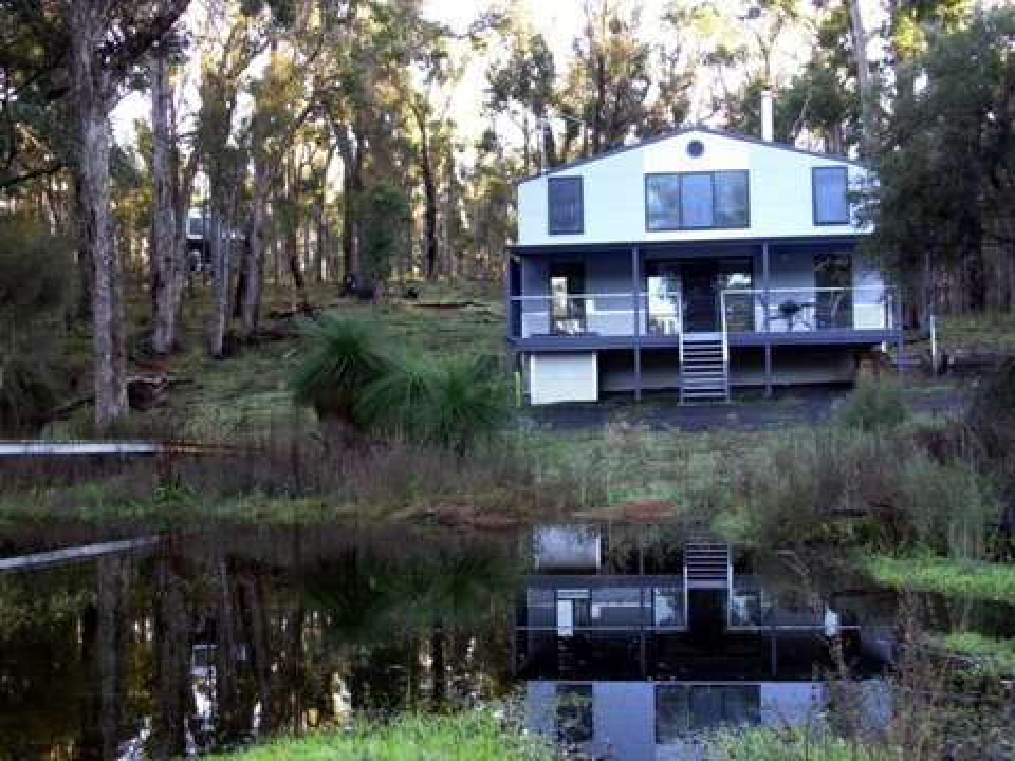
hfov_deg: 42.1
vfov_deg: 32.2
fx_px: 1319
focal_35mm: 45
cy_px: 380
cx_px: 508
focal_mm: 6.7
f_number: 2.9
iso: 70
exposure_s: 1/32.9
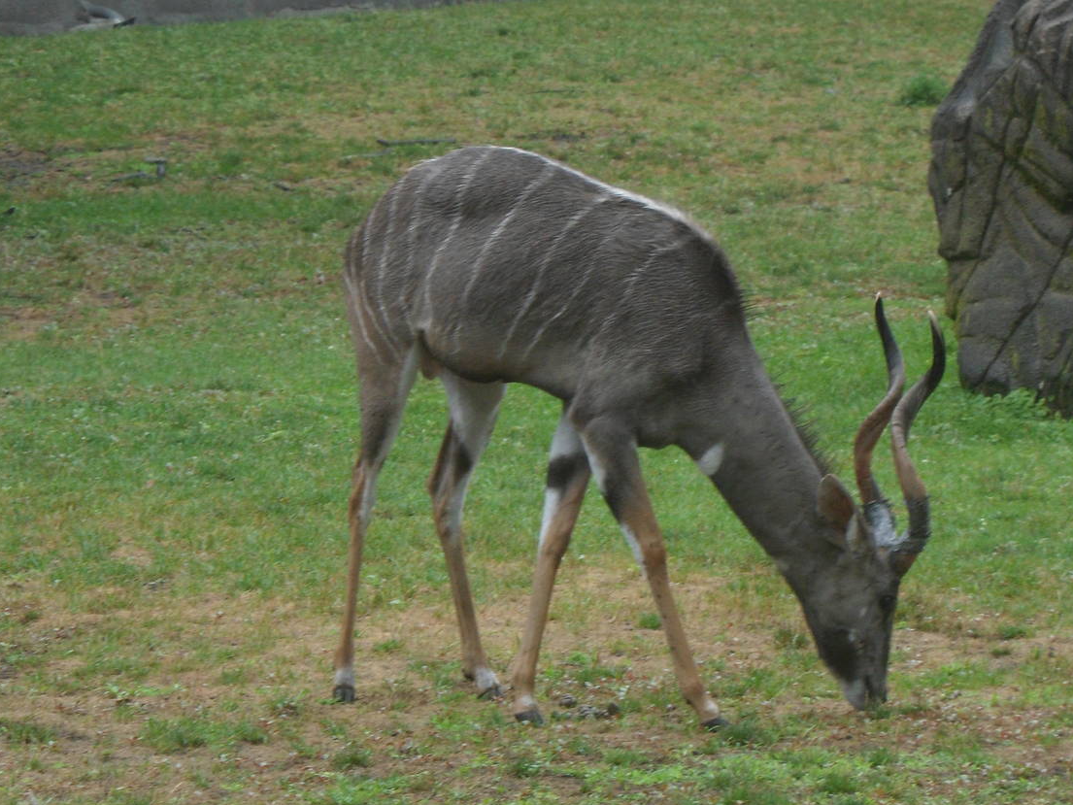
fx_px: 12121
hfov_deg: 5.1
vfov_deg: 3.8
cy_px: 544
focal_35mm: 391
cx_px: 569
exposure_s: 1/60
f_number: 5.9
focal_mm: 46.8
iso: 80
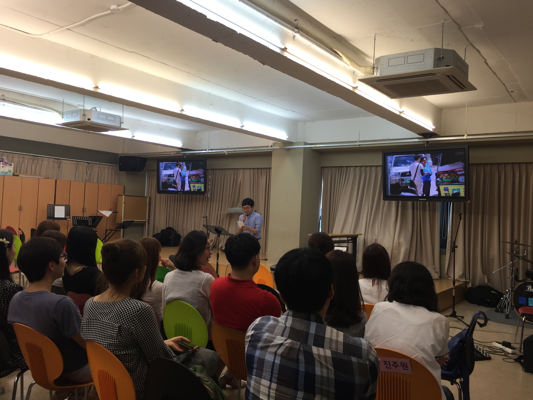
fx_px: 447
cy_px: 200
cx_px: 266
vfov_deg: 48.2
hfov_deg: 61.7
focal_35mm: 29
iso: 32
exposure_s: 1/40
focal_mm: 4.15
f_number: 2.2
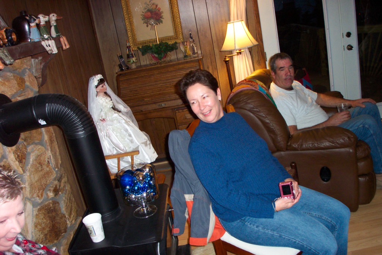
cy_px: 128
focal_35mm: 35
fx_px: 371
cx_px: 191
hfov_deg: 54.4
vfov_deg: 37.9
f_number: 2.8
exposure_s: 1/30
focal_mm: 7.5
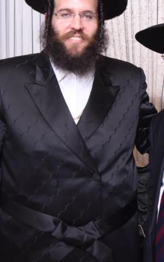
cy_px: 79
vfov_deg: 25.3
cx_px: 116
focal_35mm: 81
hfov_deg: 16.1
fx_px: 579
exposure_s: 1/125
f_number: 7.1
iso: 640
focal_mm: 35
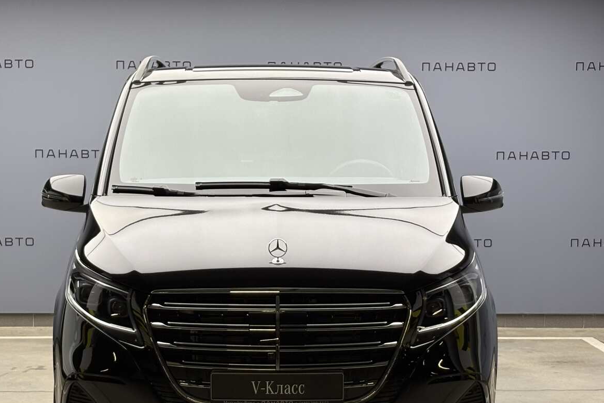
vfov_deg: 20.9
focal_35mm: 65
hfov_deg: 30.9
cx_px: 275
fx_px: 1090
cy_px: 266
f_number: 1.6
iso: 32
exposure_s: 1/106
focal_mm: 5.96
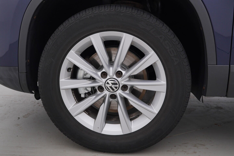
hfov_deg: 53.1
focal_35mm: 36
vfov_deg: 36.9
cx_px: 117
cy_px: 78
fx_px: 234
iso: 125
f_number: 4.5
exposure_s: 1/80
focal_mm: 24
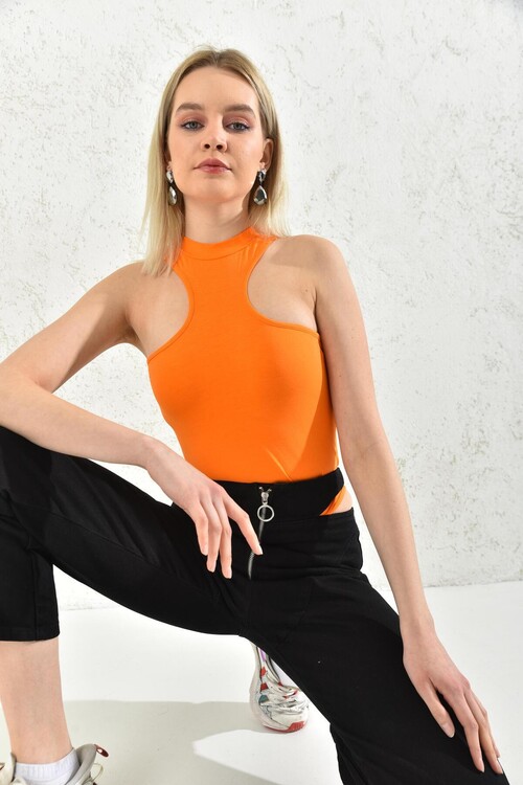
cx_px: 262
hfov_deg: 41.1
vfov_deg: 58.7
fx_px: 697
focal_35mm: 32
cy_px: 392
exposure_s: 1/160
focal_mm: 32
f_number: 7.1
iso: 100
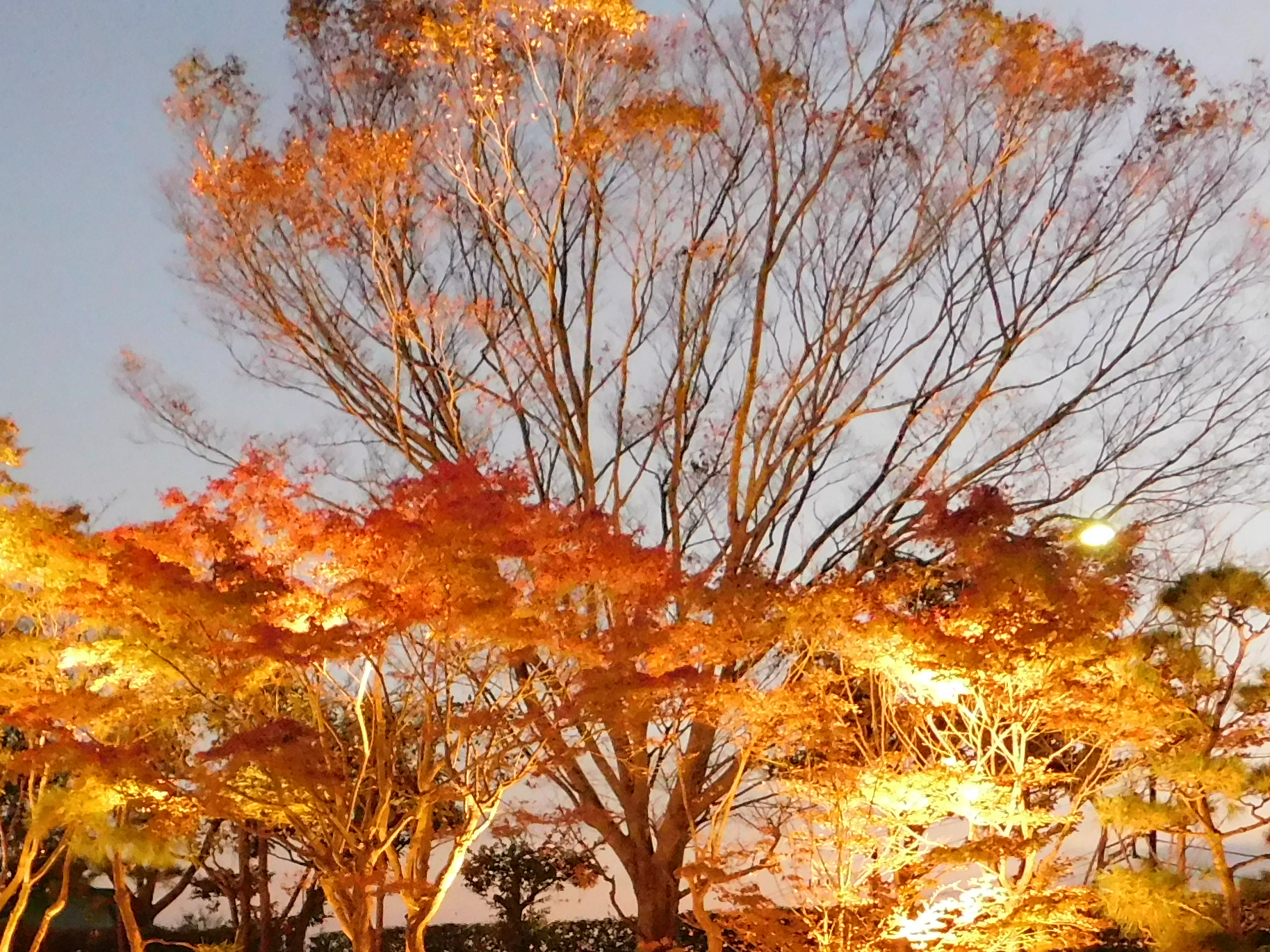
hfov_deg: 33.0
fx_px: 2128
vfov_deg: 24.2
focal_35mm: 58
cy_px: 931
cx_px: 436
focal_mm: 4
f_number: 3
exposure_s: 1/5
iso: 800
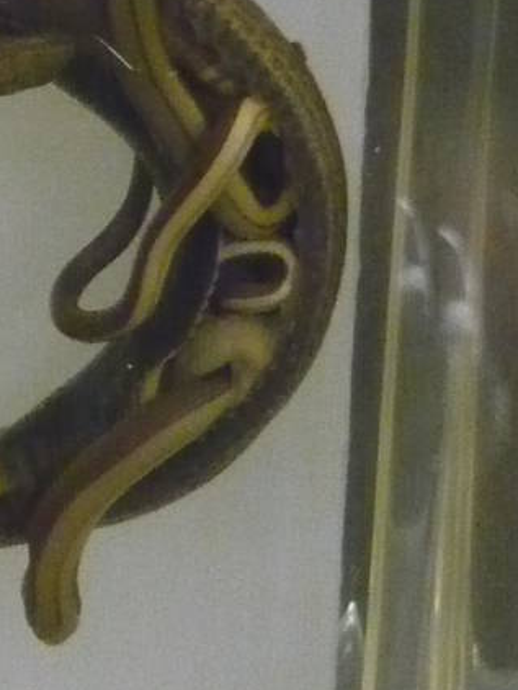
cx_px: -250
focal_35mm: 125
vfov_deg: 15.5
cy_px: 29
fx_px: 2492
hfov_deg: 11.4
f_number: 2.8
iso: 800
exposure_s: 1/20
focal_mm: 5.5
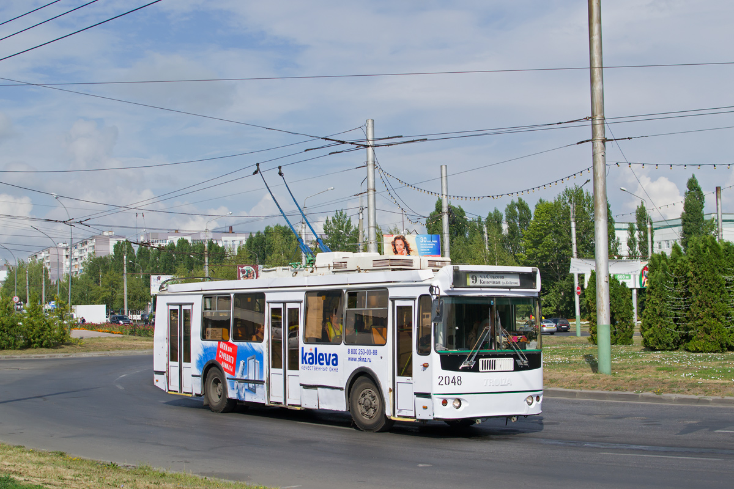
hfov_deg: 37.9
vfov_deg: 25.8
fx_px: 1070
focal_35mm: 52
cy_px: 244
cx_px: 367
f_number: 6.3
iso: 200
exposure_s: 1/1000
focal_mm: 35
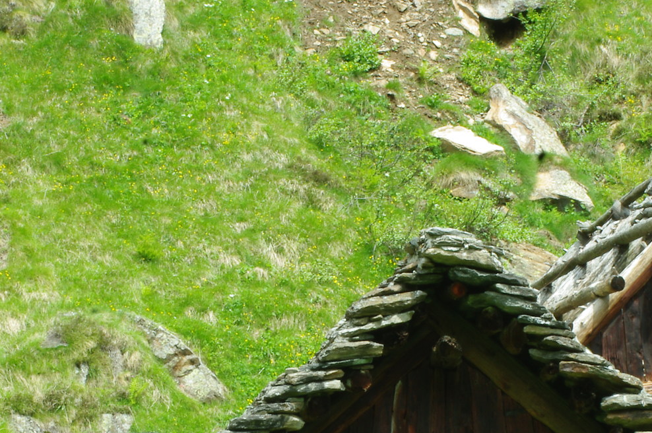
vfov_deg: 5.4
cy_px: 478
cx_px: 348
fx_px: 4612
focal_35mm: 255
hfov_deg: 8.1
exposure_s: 1/4
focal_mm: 70
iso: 100
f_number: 32
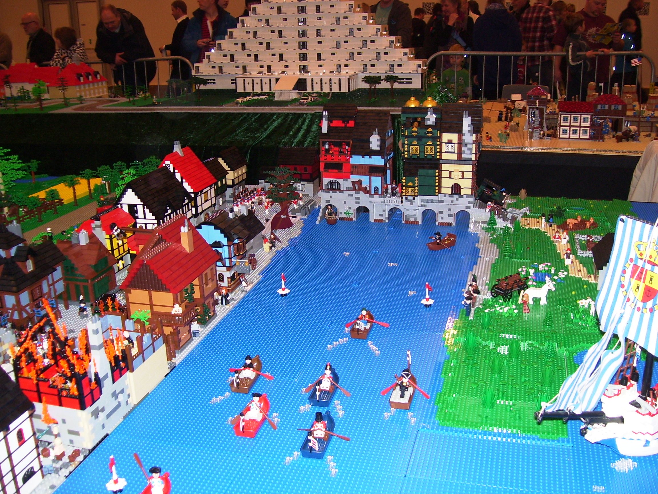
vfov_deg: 39.7
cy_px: 247
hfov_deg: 51.4
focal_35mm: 36
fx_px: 684
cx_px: 329
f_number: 2.7
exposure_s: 1/60
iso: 80
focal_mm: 6
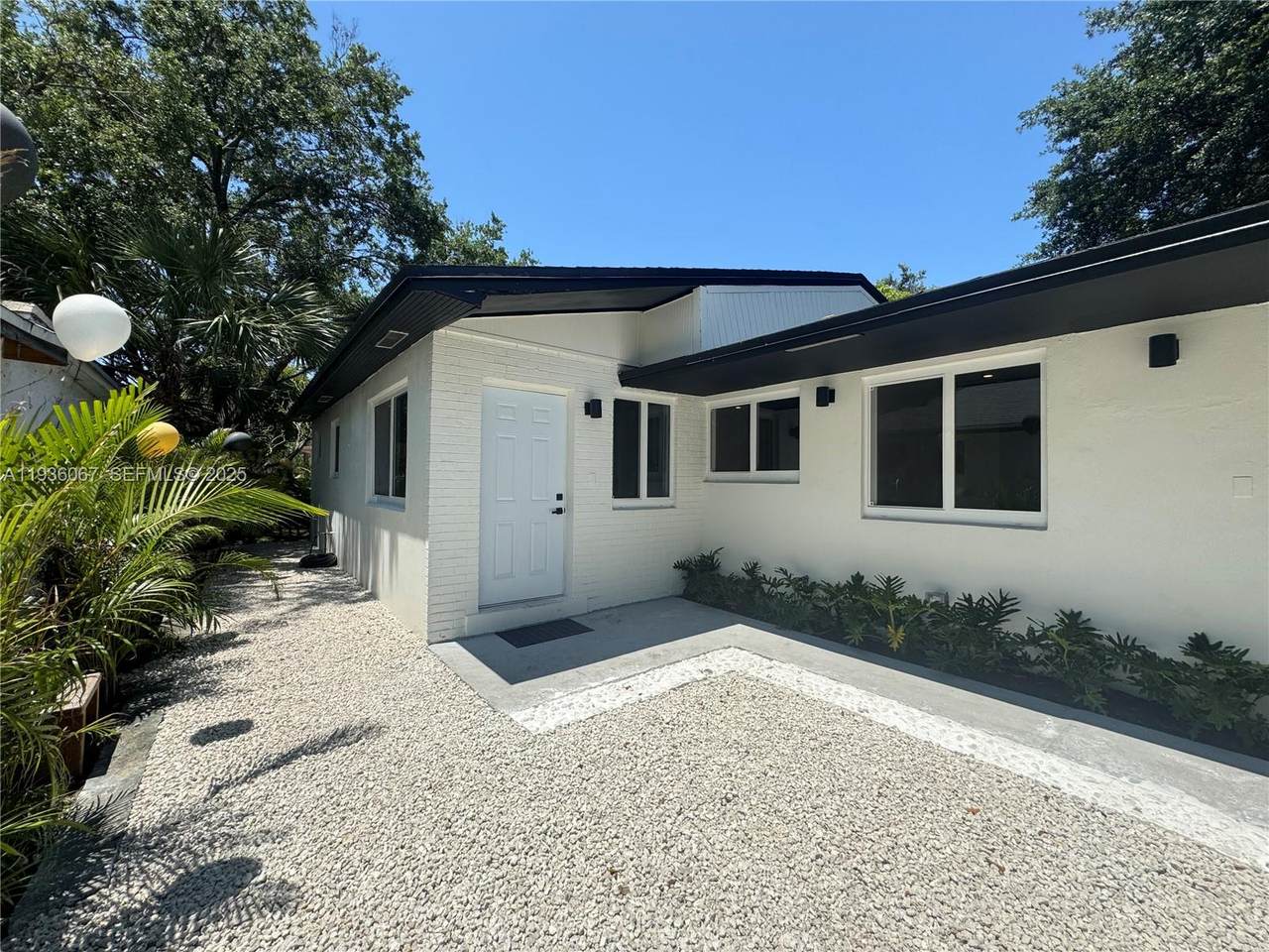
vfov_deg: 85.7
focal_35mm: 14
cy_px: 476
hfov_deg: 102.1
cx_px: 634
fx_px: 513
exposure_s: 1/1748
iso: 50
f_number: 2.2
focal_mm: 2.22
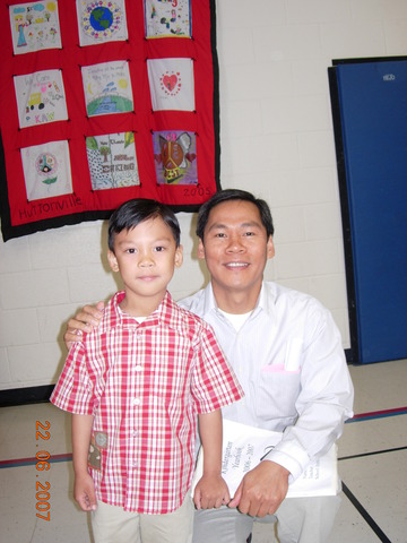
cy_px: 272
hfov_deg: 35.1
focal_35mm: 41
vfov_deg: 45.8
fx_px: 643
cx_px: 204
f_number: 2.9
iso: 79
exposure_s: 1/32
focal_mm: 8.5
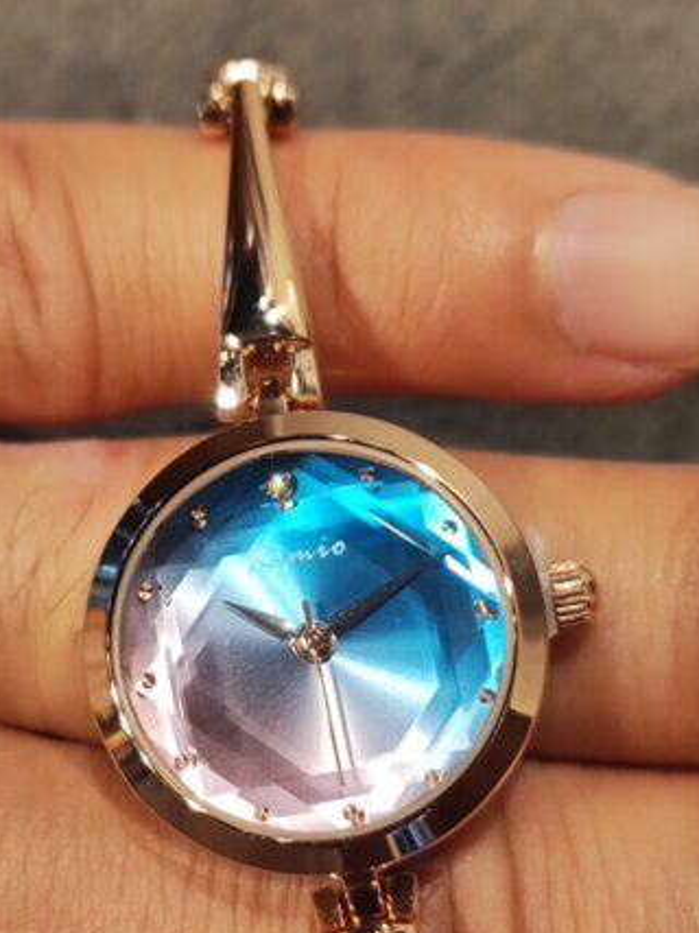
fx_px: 1859
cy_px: 627
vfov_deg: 28.0
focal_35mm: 69
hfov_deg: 21.2
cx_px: 227
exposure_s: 1/100
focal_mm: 5.4
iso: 51
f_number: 1.8
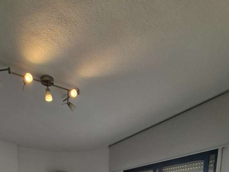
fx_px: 192
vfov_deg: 33.0
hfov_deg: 60.9
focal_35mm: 29
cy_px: 232
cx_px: 87
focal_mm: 1.74
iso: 40
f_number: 2.2
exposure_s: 1/120
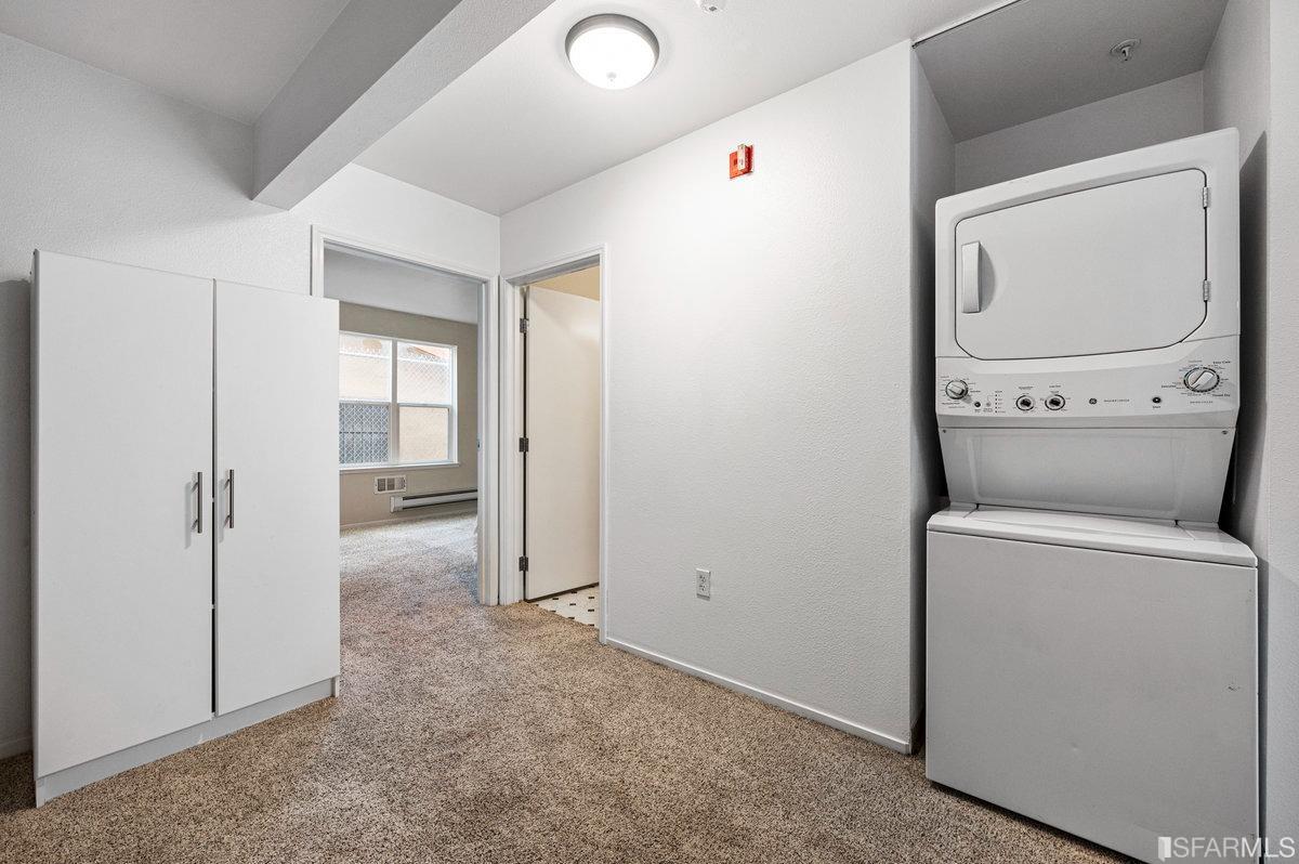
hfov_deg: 104.3
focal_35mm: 14
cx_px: 650
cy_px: 432
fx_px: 505
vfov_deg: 81.1
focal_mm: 14
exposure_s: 1/10
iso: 400
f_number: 11
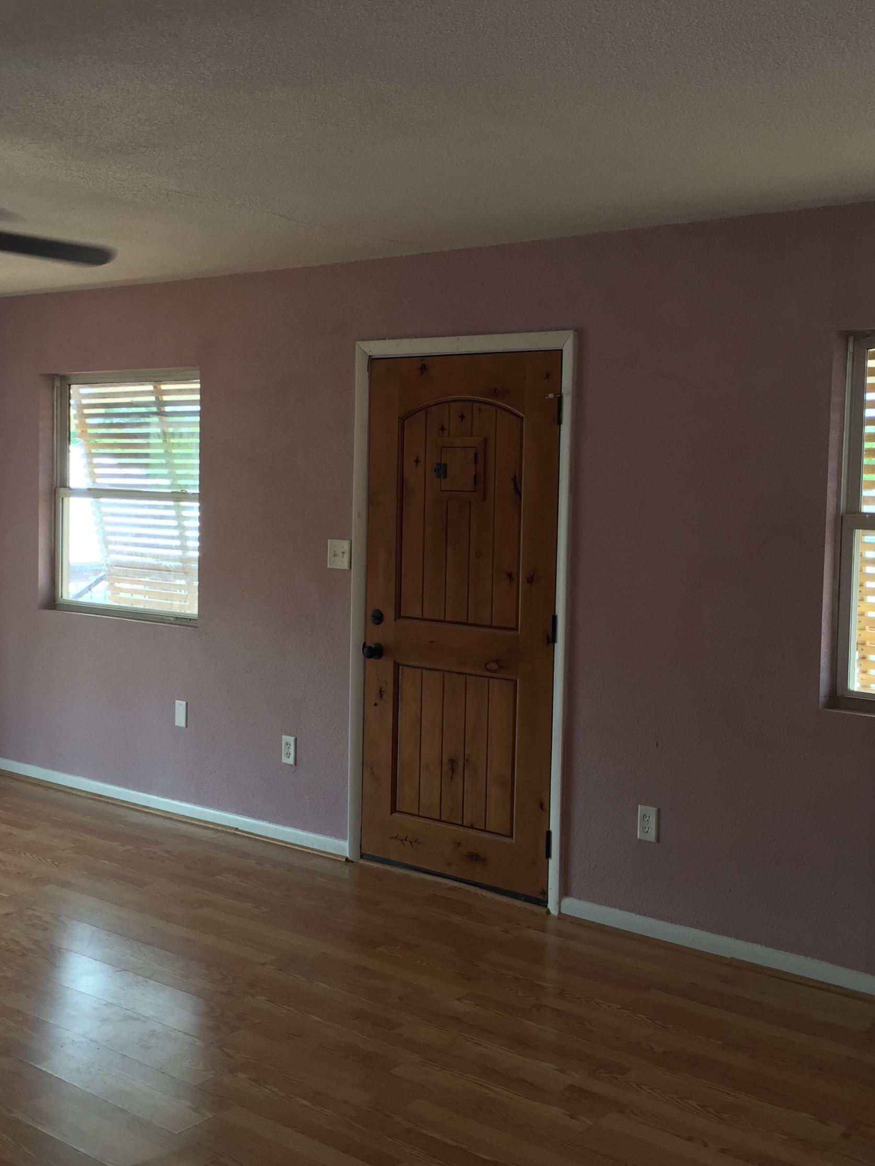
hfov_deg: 36.8
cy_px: 580
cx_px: 446
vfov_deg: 47.9
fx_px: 1315
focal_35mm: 39
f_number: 2.2
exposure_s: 1/60
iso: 40
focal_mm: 4.15
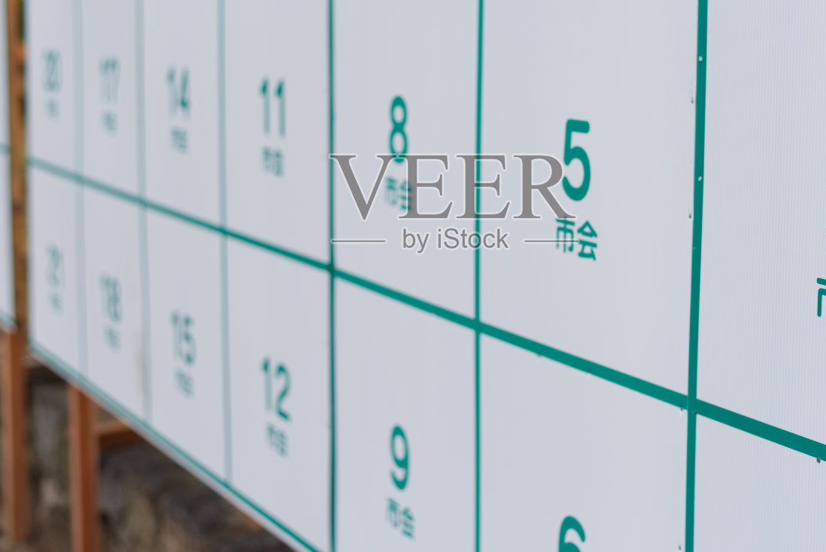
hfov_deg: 28.0
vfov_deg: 18.9
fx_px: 1653
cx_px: 454
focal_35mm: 72
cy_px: 205
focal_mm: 50
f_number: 2.8
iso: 100
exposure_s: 1/640
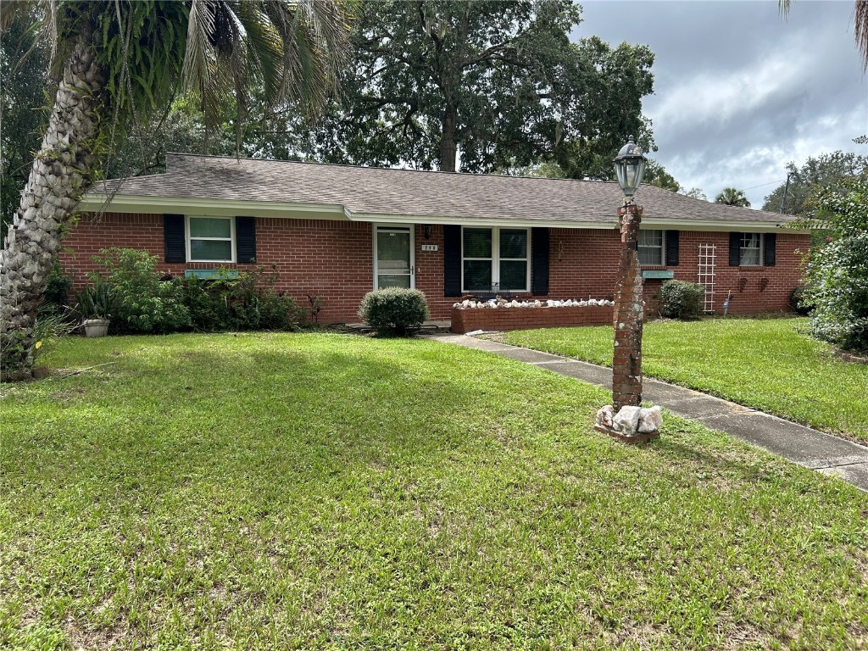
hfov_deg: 67.3
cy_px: 326
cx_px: 434
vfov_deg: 53.1
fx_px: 652
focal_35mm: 26
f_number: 1.5
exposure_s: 1/2208
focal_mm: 5.7
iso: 50
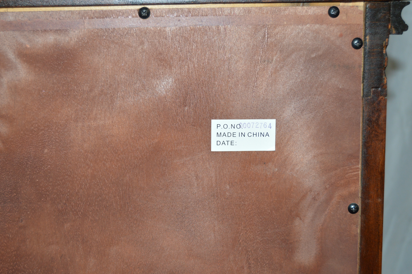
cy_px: 137
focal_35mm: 57
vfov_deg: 23.7
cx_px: 206
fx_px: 652
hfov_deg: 35.1
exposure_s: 1/60
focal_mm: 38
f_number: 4.8
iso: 800
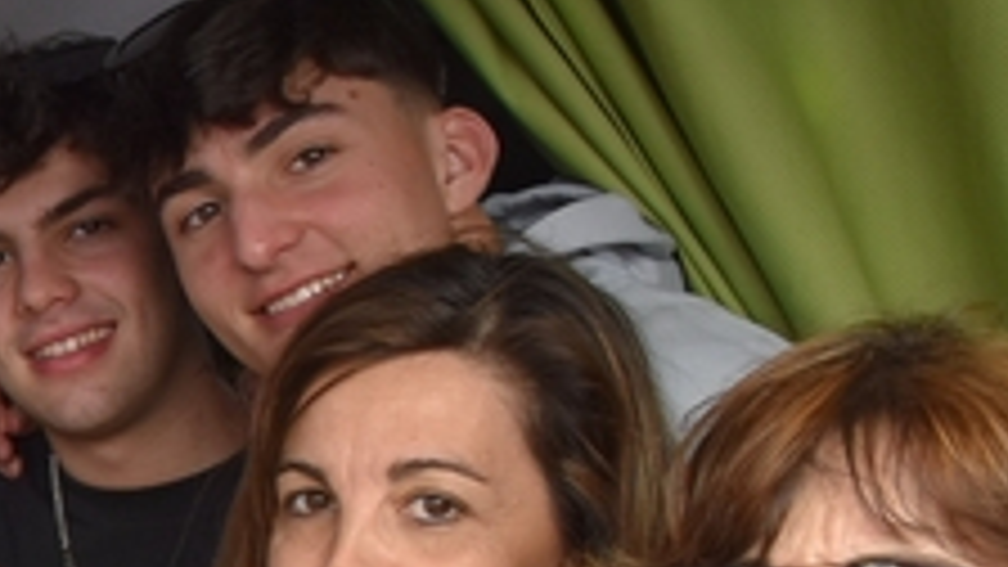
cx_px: -1008
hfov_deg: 15.2
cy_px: 842
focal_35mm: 114
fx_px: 3047
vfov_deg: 10.3
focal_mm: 18
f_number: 6.3
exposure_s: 1/160
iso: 400
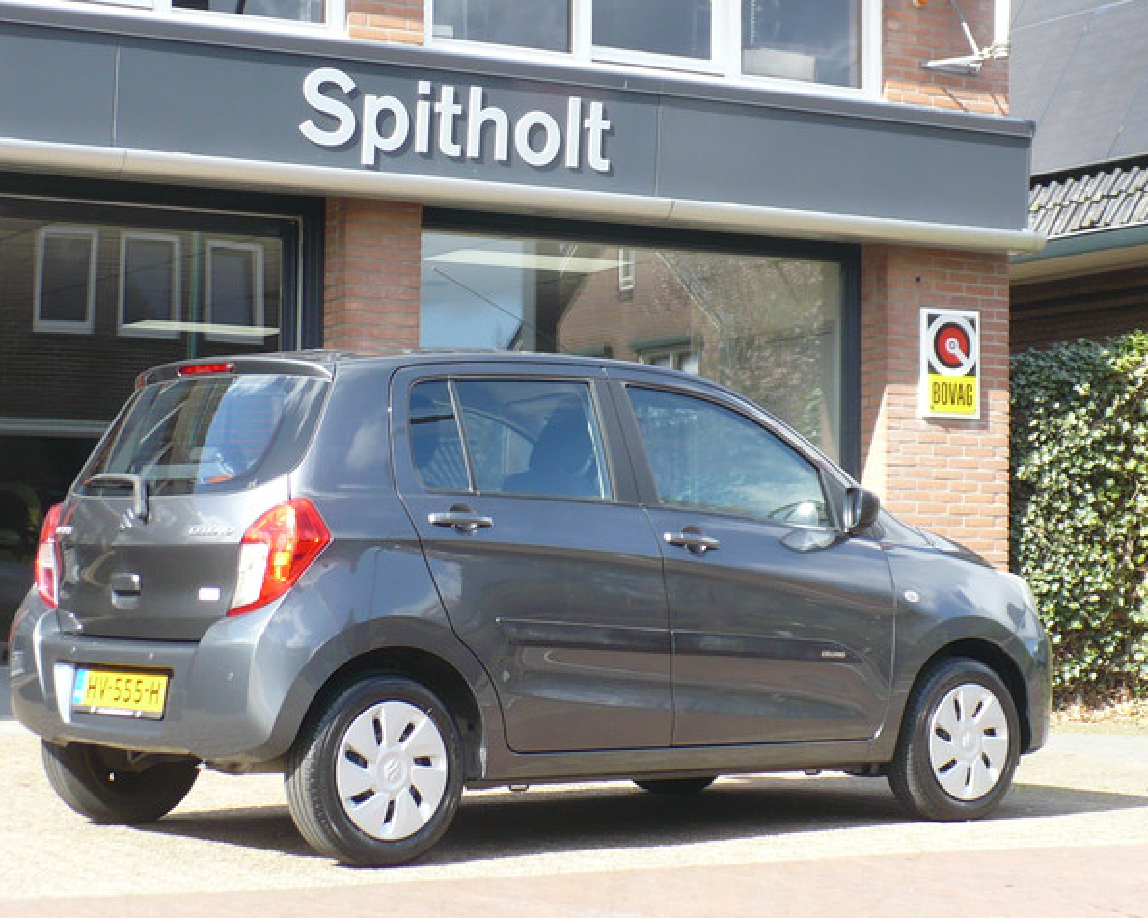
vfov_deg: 18.3
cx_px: 542
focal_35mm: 84
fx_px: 2854
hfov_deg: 22.7
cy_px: 459
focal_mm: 8.9
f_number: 3.1
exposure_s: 1/320
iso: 100
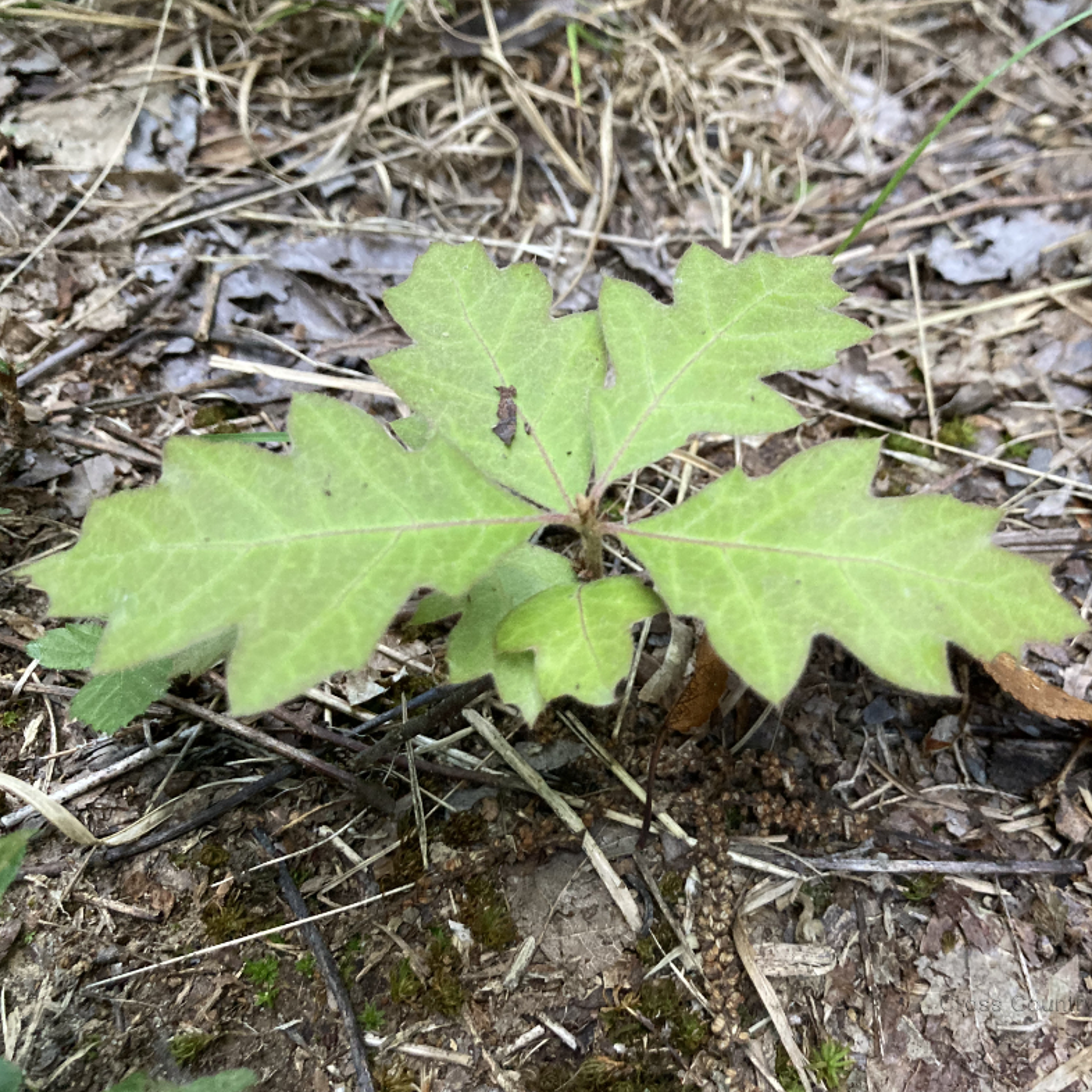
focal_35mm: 34
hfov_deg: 48.0
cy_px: 533
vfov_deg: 48.4
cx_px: 675
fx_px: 1213
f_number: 1.8
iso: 250
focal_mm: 4
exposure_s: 1/60
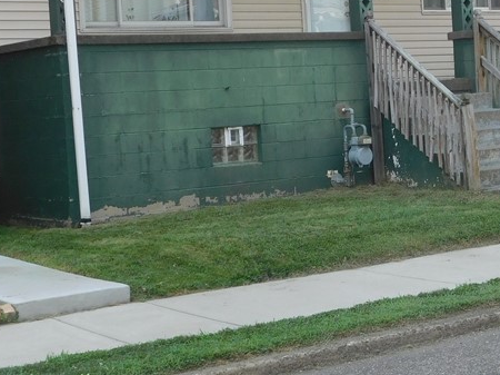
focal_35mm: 82
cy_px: 144
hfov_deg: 23.6
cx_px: 374
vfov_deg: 18.0
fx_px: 1184
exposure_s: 1/500
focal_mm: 6.3
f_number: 3.5
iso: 125
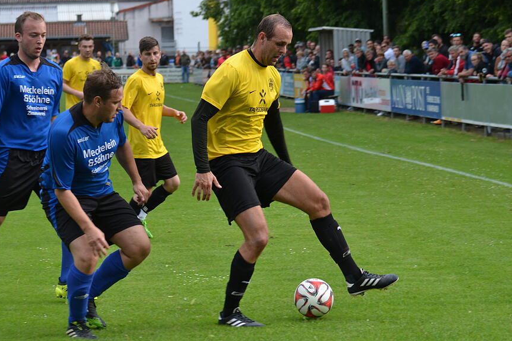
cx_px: 245
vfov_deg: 10.5
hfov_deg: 15.7
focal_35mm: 131
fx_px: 1863
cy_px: 195
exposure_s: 1/500
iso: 500
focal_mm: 70
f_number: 4
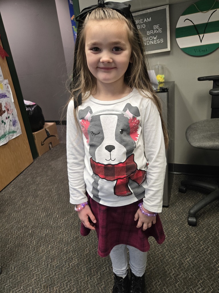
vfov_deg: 73.9
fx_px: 194
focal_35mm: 23
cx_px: 110
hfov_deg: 58.9
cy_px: 146
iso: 250
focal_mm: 5.4
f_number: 1.8
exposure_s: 1/120
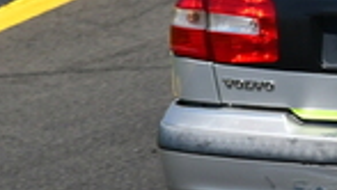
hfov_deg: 0.9
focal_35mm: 2301
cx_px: 702
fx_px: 20580
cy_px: -145
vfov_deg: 0.5
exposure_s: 1/640
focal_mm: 270
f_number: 13
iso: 500
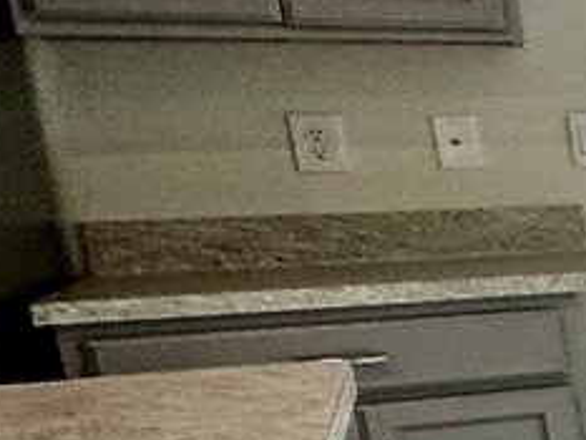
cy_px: 412
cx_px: 1972
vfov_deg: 15.2
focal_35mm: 96
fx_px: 1626
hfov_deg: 10.1
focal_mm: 2.22
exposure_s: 1/120
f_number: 2.2
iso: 80
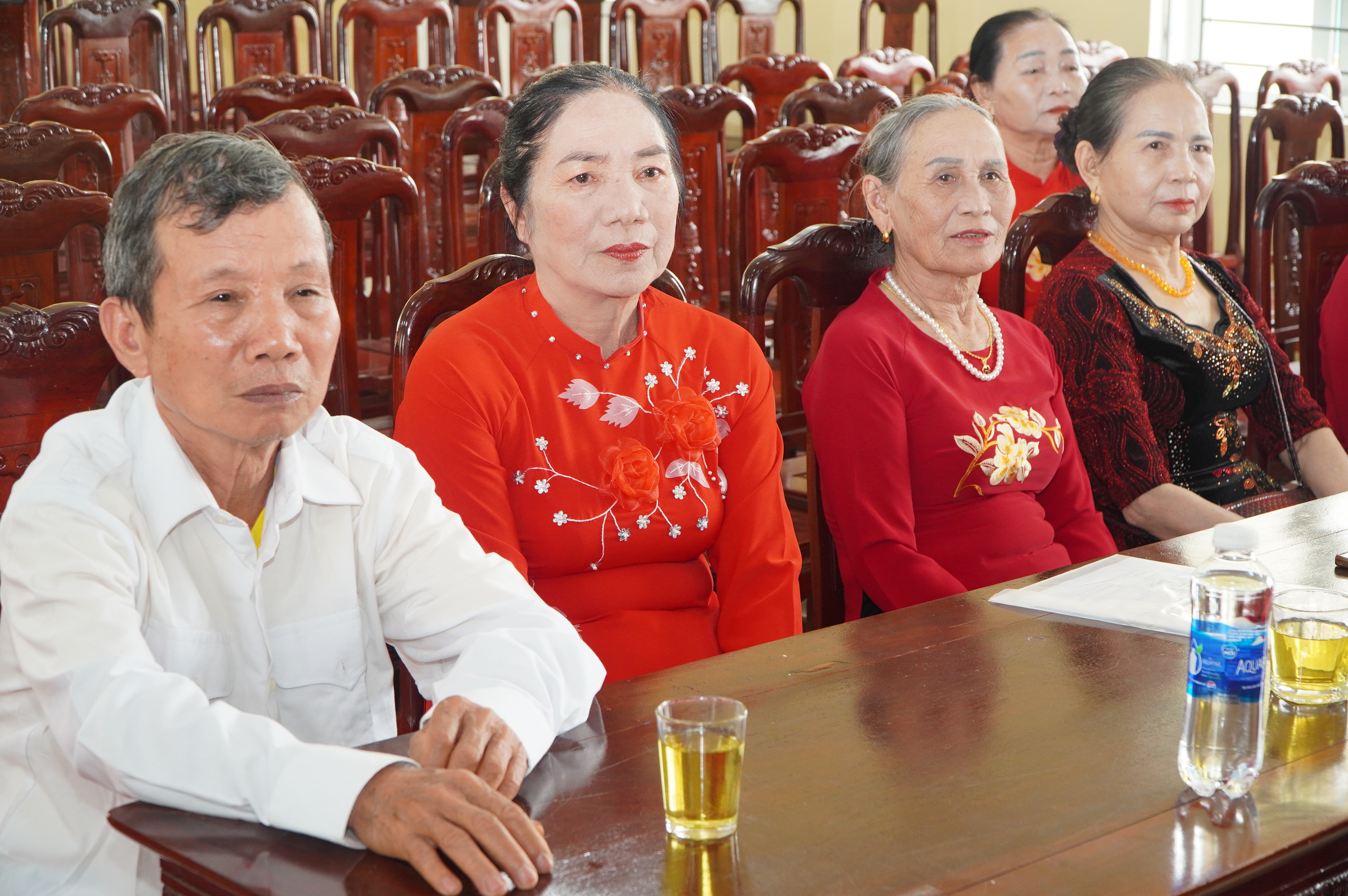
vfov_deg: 23.1
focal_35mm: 58
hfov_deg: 34.2
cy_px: 448
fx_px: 2189
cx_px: 674
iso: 800
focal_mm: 39
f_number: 5.6
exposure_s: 1/60
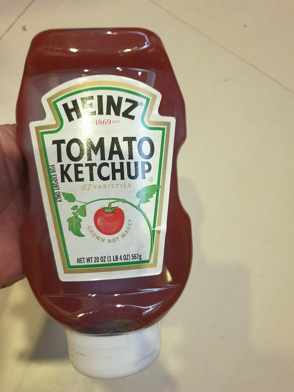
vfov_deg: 67.3
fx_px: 294
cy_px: 196
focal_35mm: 26
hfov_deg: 53.1
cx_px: 147
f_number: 1.5
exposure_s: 1/20
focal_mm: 4.3
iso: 250
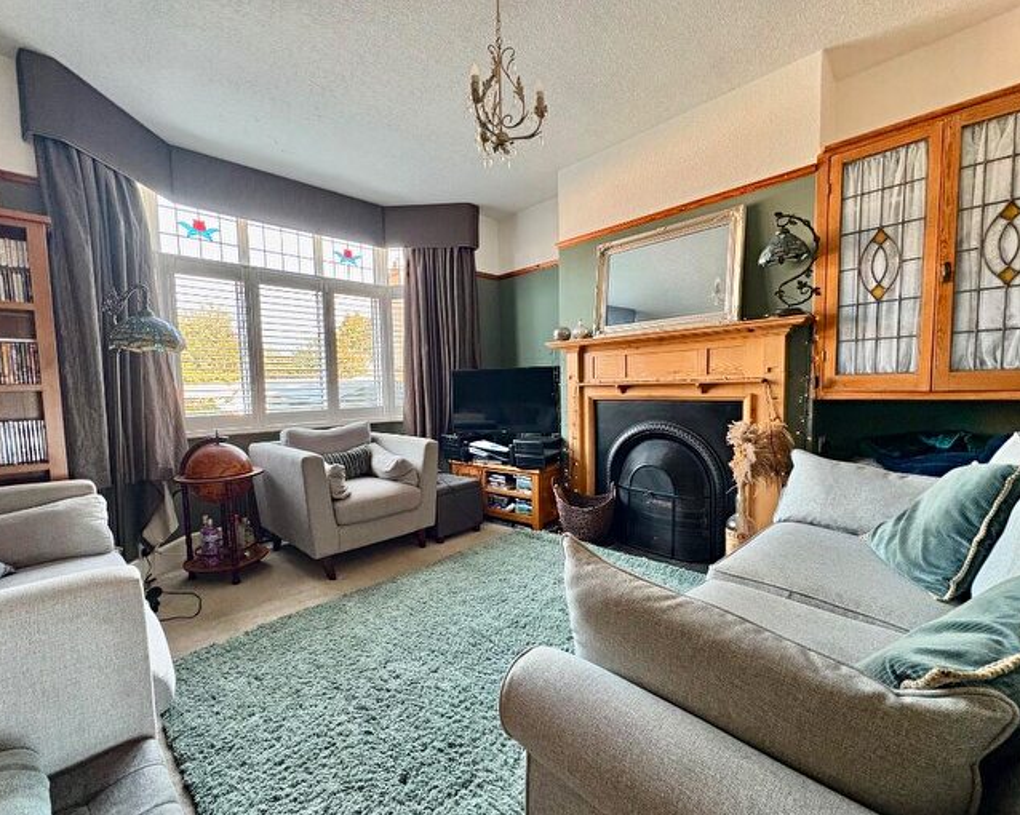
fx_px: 453
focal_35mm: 15
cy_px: 418
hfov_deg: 96.6
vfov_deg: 84.0
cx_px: 472
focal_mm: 2.22
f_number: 2.2
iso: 500
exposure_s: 1/60
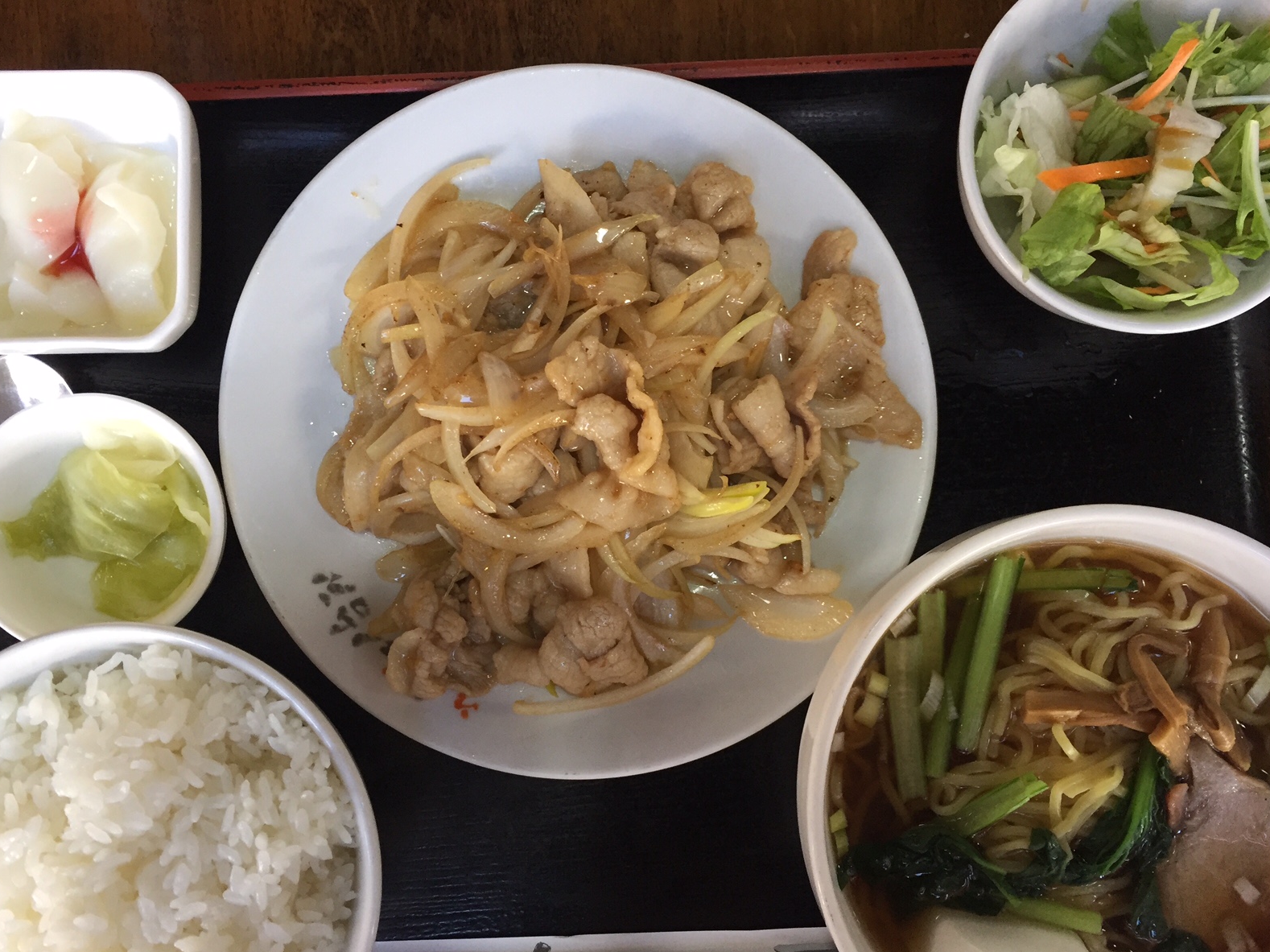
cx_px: 621
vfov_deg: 46.8
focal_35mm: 30
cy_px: 491
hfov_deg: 60.0
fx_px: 1100
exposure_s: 1/30
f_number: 2.2
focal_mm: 4.15
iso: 50
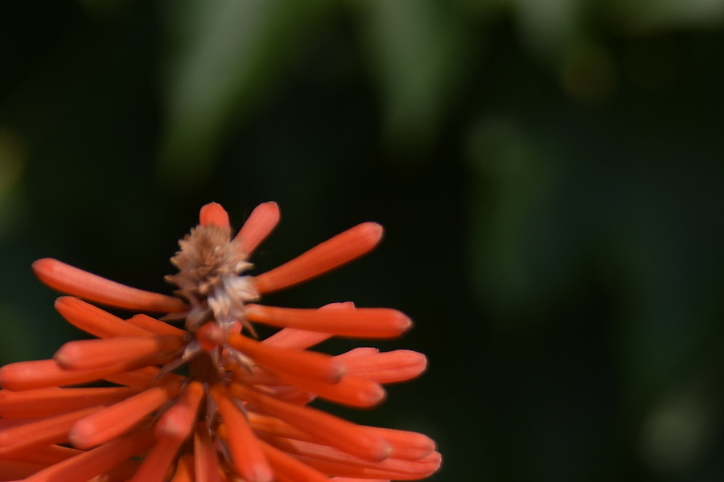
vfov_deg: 7.7
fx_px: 3539
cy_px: 630
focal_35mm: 176
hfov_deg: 11.7
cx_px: 224
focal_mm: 44
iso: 100
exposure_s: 1/500
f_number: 4.5
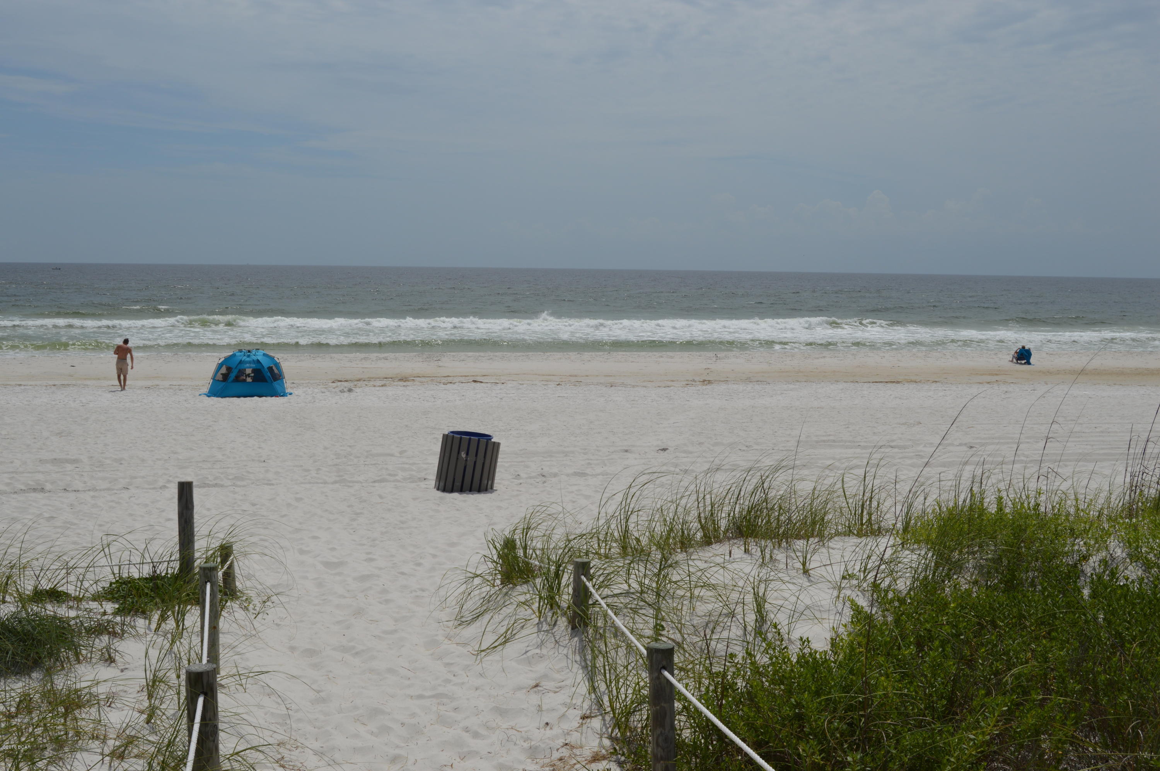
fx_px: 1255
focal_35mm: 39
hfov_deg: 49.6
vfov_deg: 34.1
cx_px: 580
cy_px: 386
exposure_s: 1/500
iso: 100
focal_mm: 26
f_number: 11
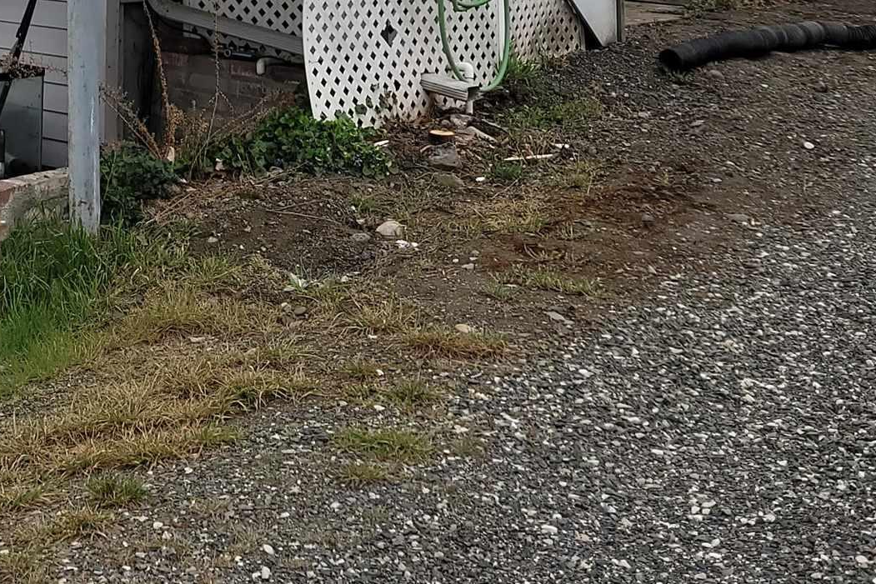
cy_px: -347
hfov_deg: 25.1
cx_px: -38
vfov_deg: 16.1
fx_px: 1849
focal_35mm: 76
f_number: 1.8
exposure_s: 1/125
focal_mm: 7
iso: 20
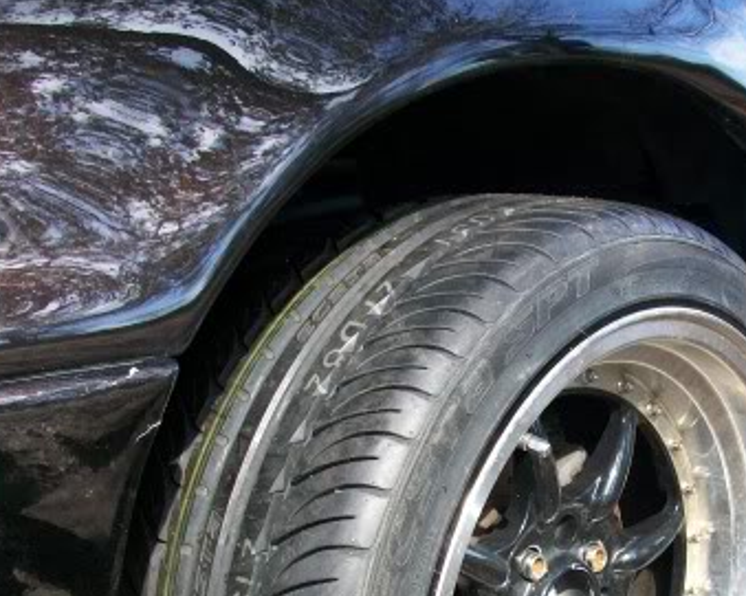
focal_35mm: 59
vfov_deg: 25.4
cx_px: 603
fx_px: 1302
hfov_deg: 31.1
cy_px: 466
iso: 64
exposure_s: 1/100
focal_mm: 5.7
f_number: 2.8
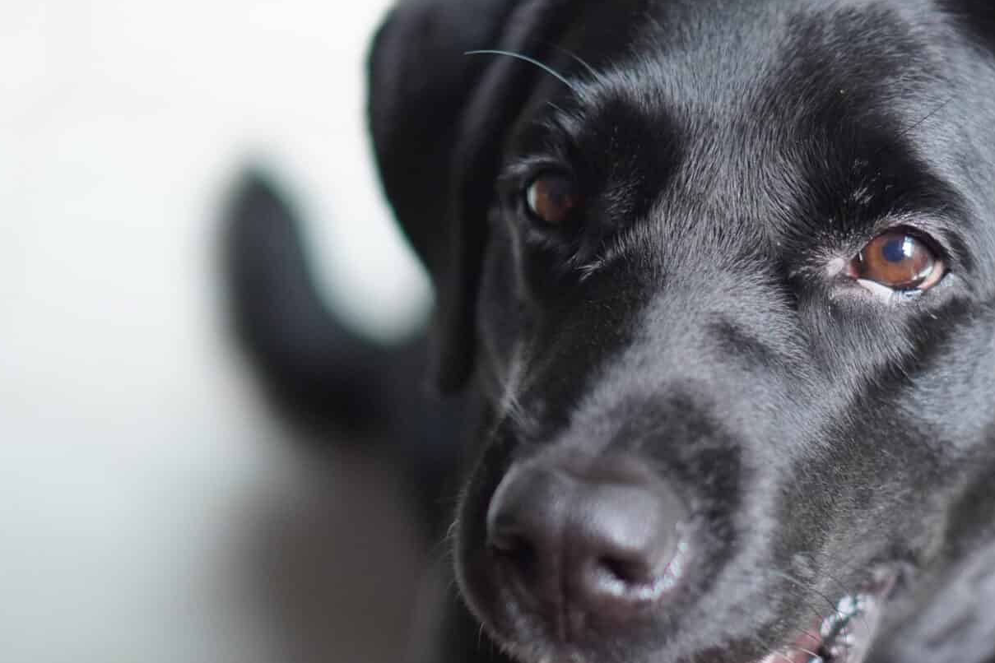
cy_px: 453
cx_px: 611
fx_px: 3510
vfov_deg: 10.8
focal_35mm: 127
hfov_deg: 16.1
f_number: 1.8
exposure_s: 1/1000
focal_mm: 50
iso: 1250
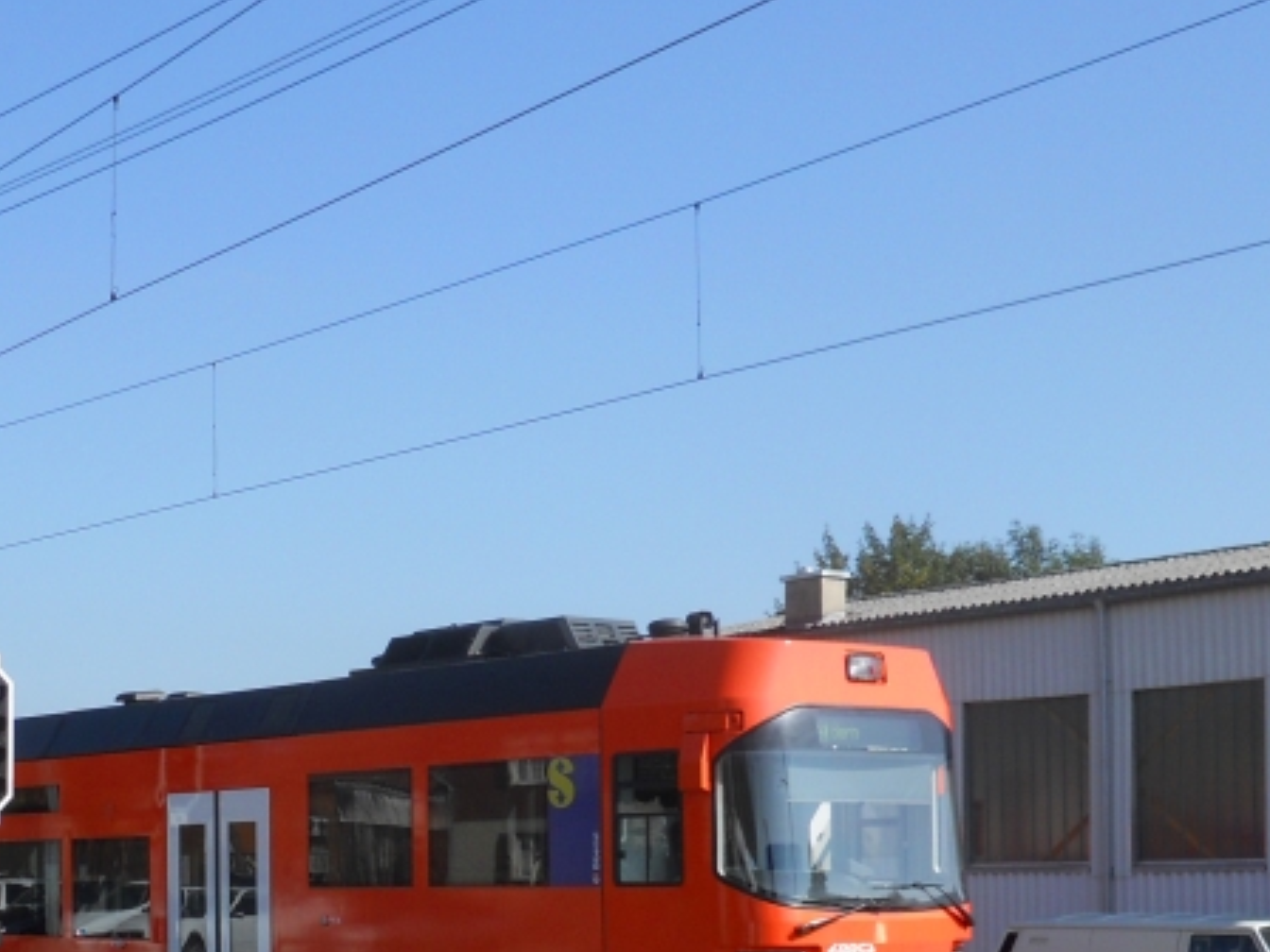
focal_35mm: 64
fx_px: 2348
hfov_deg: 29.5
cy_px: 776
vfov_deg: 22.6
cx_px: 235
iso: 80
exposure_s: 1/1000
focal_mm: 5
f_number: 2.7
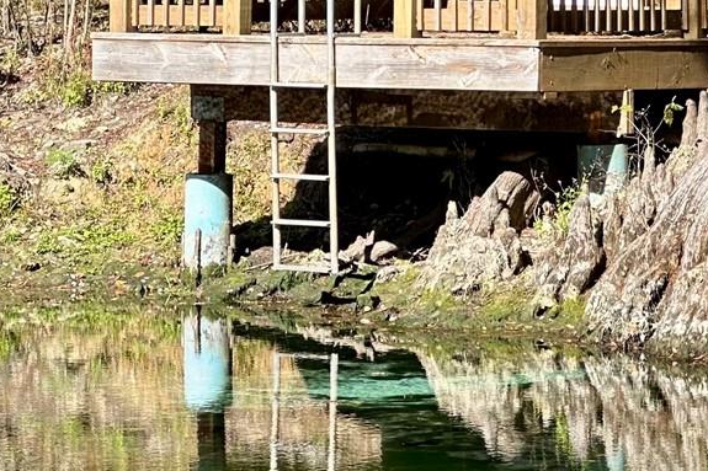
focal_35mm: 223
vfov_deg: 6.2
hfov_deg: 9.2
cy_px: 87
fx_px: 4384
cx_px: 683
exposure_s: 1/206
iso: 32
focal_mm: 9
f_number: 2.8
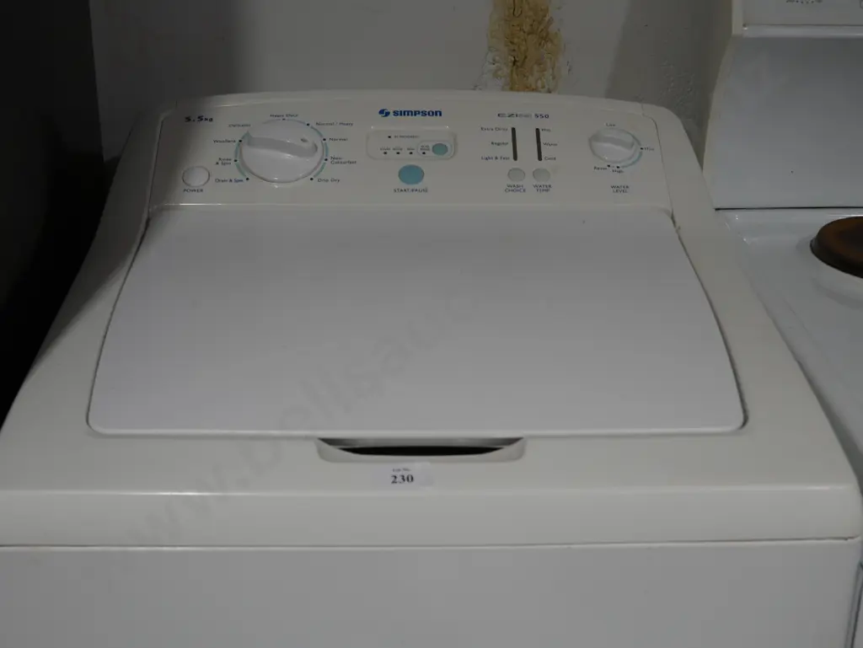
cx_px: 432
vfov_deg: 29.1
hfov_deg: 38.2
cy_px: 324
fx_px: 1247
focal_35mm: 50
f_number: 5.3
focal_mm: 25
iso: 200
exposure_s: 1/60
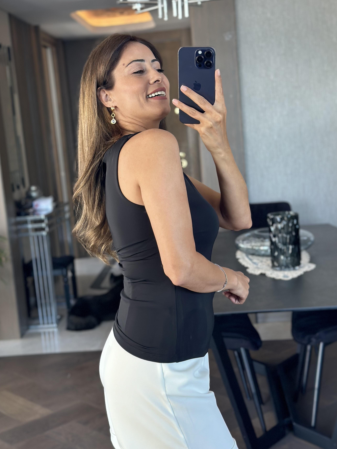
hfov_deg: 26.1
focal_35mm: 56
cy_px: 239
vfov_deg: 34.3
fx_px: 727
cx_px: 150
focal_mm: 6.86
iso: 125
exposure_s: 1/88
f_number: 1.78
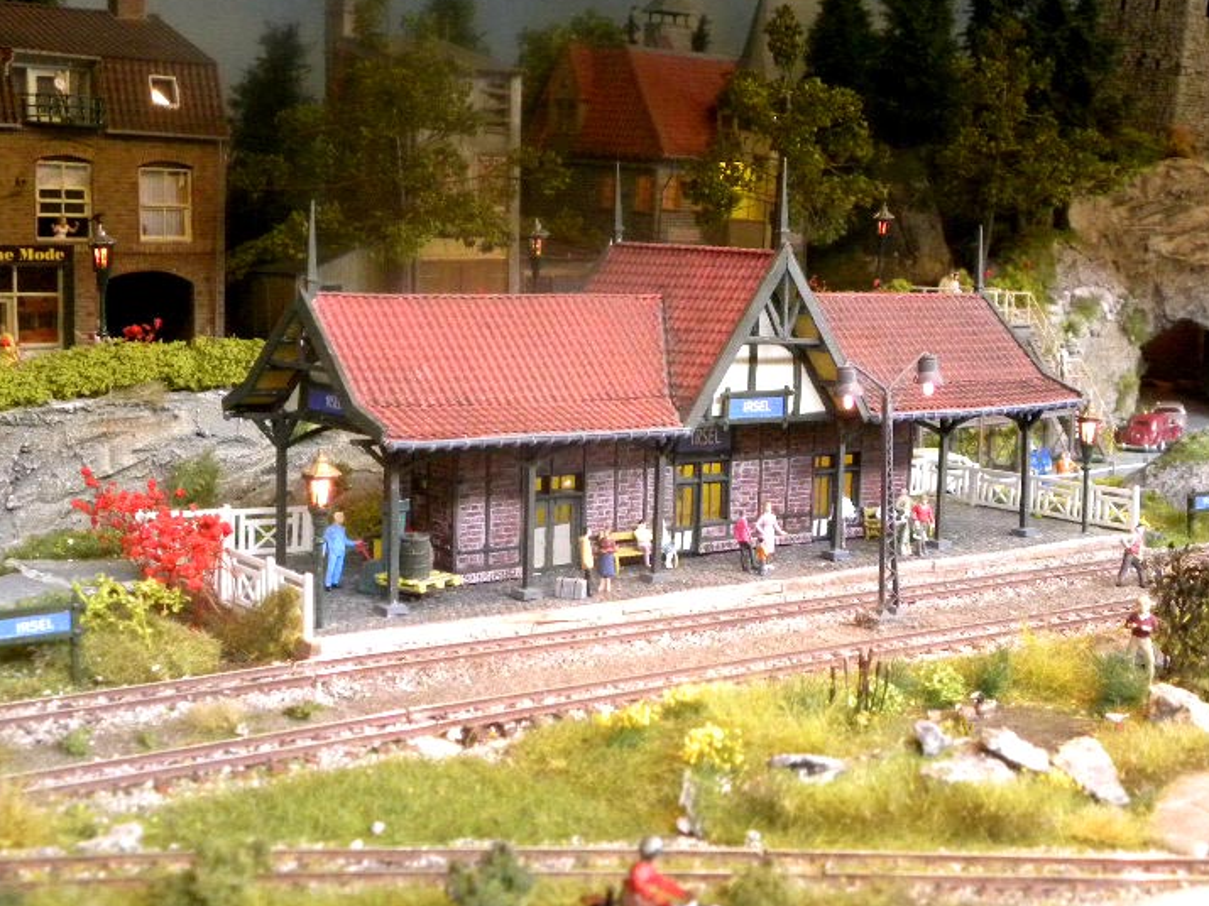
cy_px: 488
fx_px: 1851
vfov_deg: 27.5
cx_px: 636
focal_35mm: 53
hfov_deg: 36.2
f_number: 3.2
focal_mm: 6.6
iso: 400
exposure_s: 1/51.3
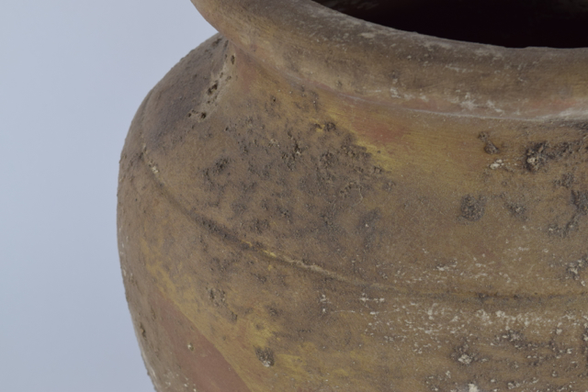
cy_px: 196
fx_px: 1348
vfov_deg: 16.6
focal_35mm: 82
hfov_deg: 24.6
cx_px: 294
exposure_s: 1/125
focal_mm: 55
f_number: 9
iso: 400
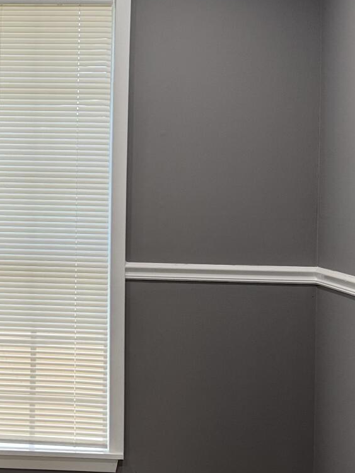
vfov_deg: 30.2
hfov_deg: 21.7
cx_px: -37
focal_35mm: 64
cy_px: 188
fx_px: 875
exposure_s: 1/120
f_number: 1.78
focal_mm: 6.76
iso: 125
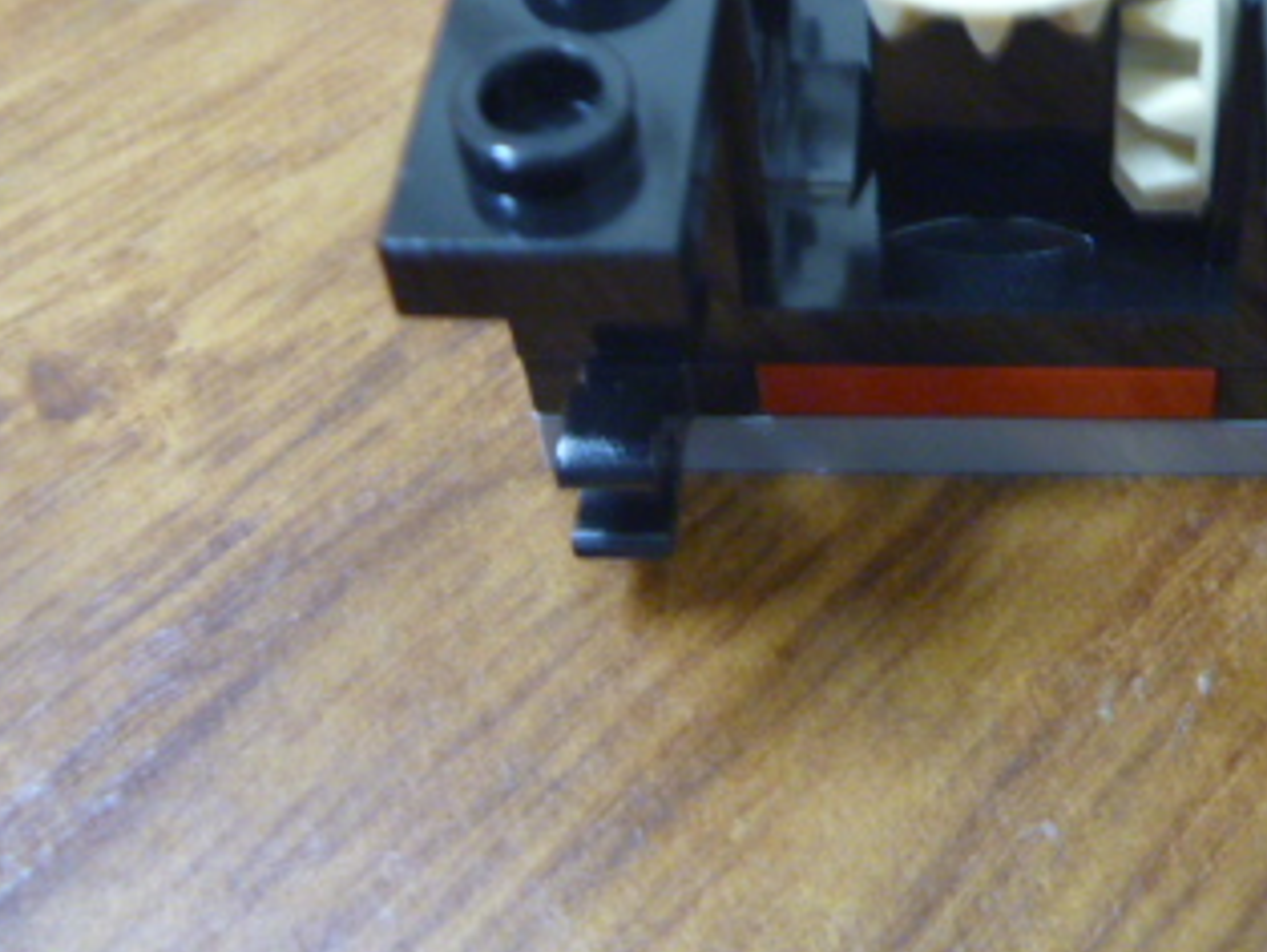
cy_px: 48
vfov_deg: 24.7
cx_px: 1098
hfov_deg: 32.4
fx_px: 2088
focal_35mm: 57
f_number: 3.3
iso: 400
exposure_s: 1/4
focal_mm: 5
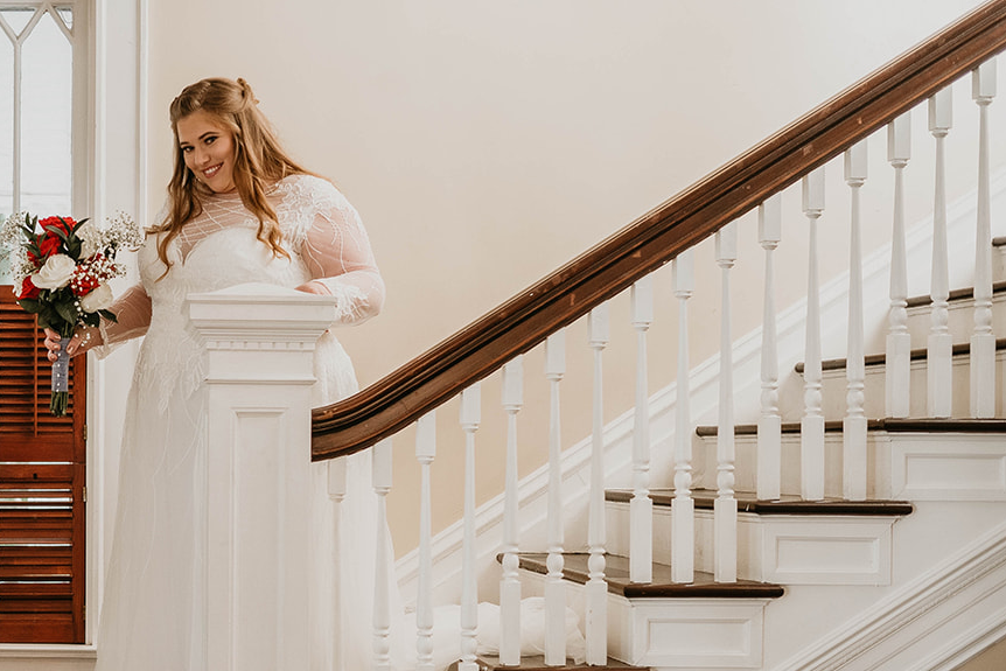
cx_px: 98
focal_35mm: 65
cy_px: 463
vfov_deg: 20.8
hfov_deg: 29.6
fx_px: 1817
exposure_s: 1/125
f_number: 2
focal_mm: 35
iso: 800
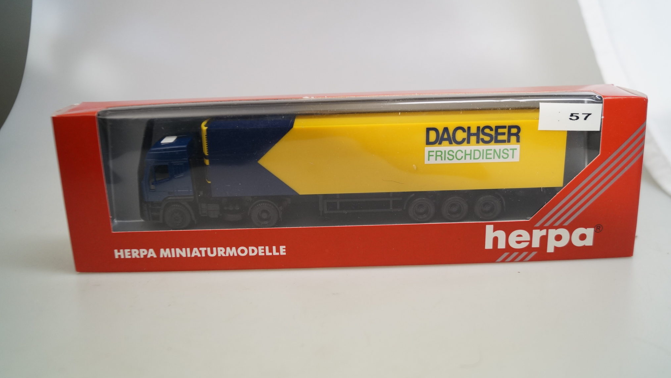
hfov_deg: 56.6
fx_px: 623
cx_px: 339
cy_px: 162
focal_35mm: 35
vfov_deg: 33.7
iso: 640
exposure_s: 1/160
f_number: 4
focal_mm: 22
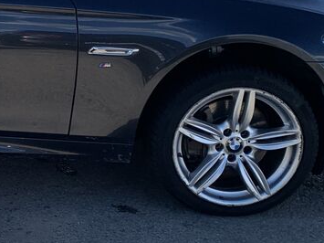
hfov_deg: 20.0
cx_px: -120
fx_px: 823
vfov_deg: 16.7
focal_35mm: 88
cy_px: 51
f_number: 1.8
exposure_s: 1/1282
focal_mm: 4.25
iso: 25
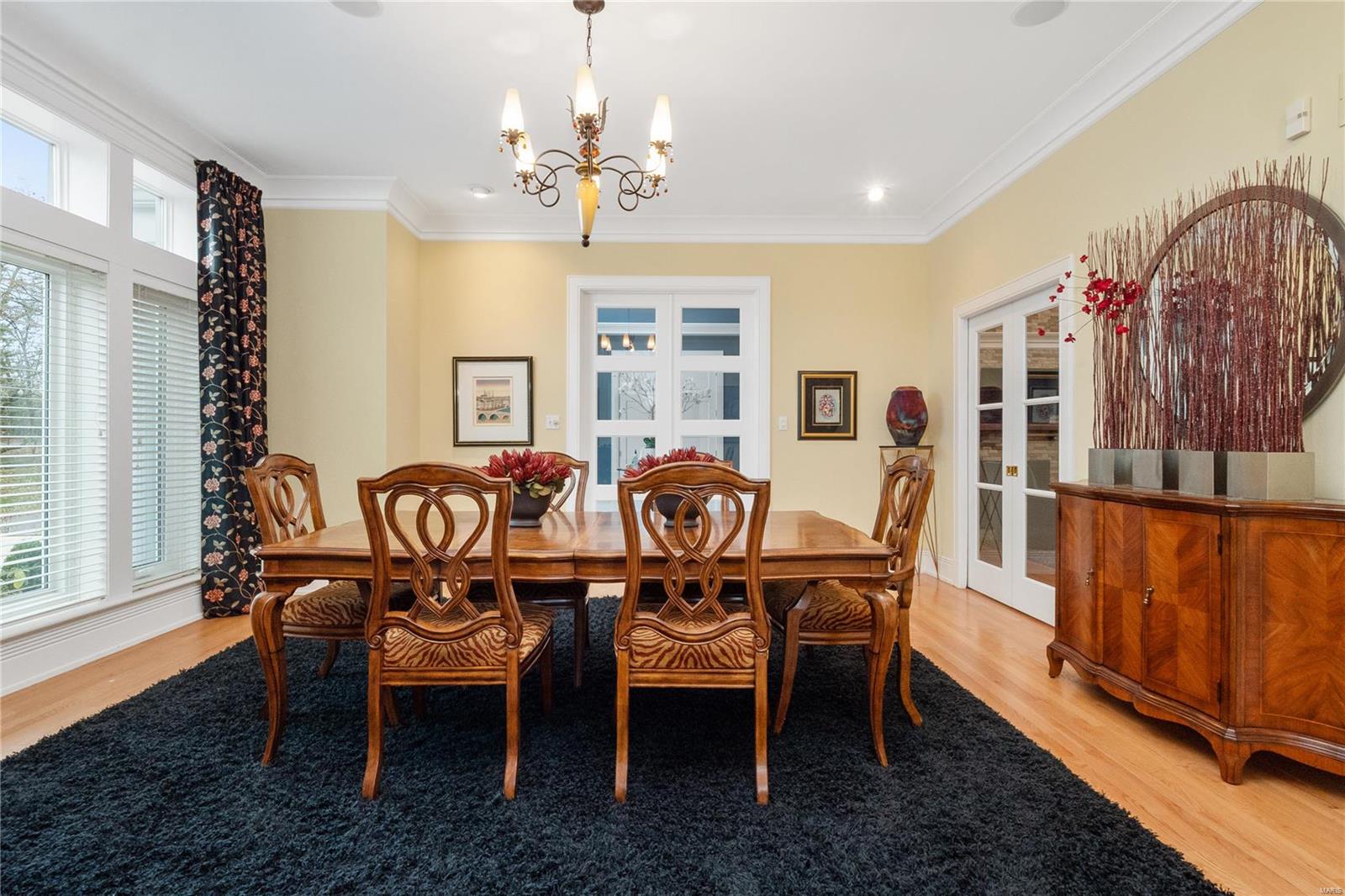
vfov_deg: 73.7
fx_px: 598
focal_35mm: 16
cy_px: 448
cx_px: 672
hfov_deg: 96.7
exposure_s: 1/2
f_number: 10
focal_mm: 8
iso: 400
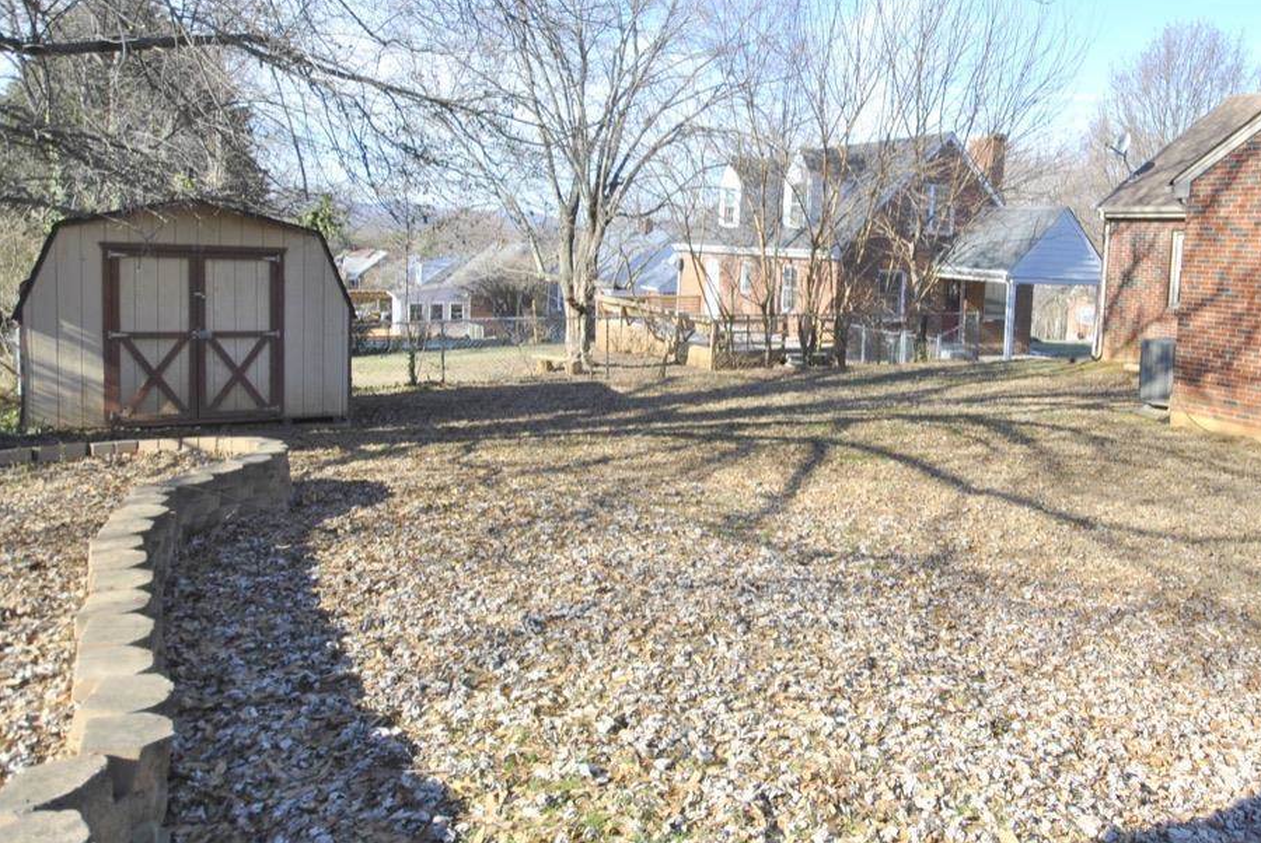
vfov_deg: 50.9
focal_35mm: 25
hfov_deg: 70.1
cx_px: 803
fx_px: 877
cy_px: 315
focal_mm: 10
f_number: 6.3
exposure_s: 1/160
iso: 100
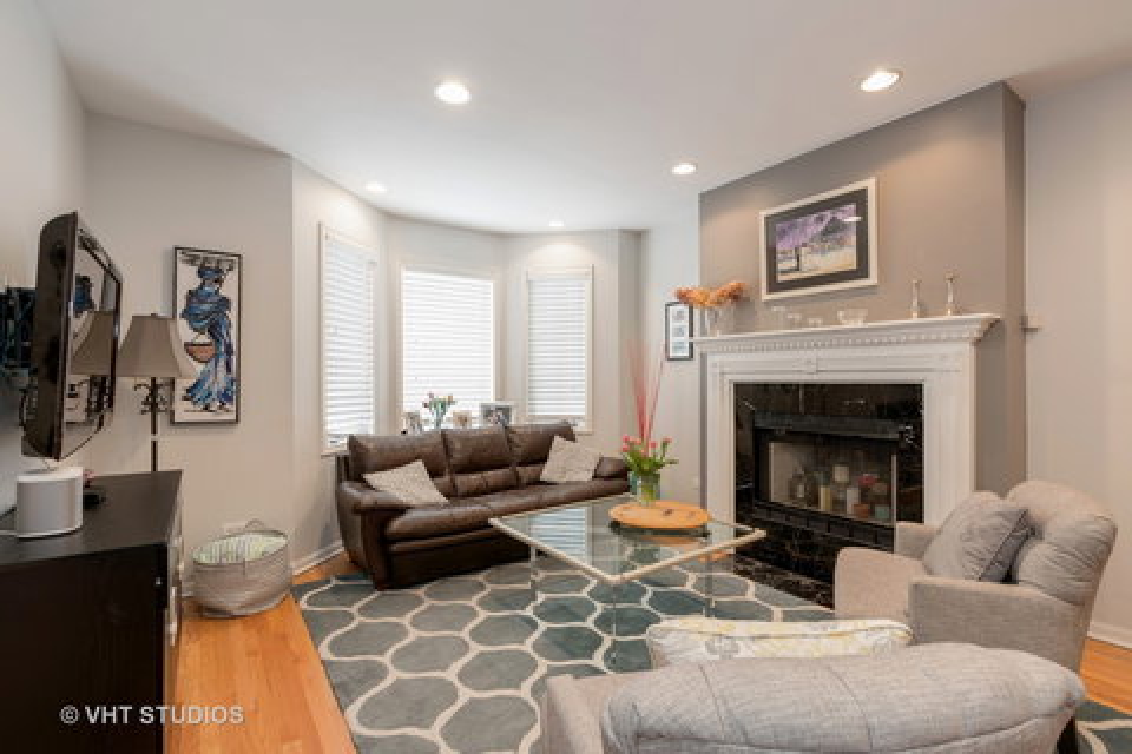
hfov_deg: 96.7
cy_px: 377
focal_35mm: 16
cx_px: 566
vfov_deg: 73.7
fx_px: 503
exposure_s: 1
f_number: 9
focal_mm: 16
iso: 100
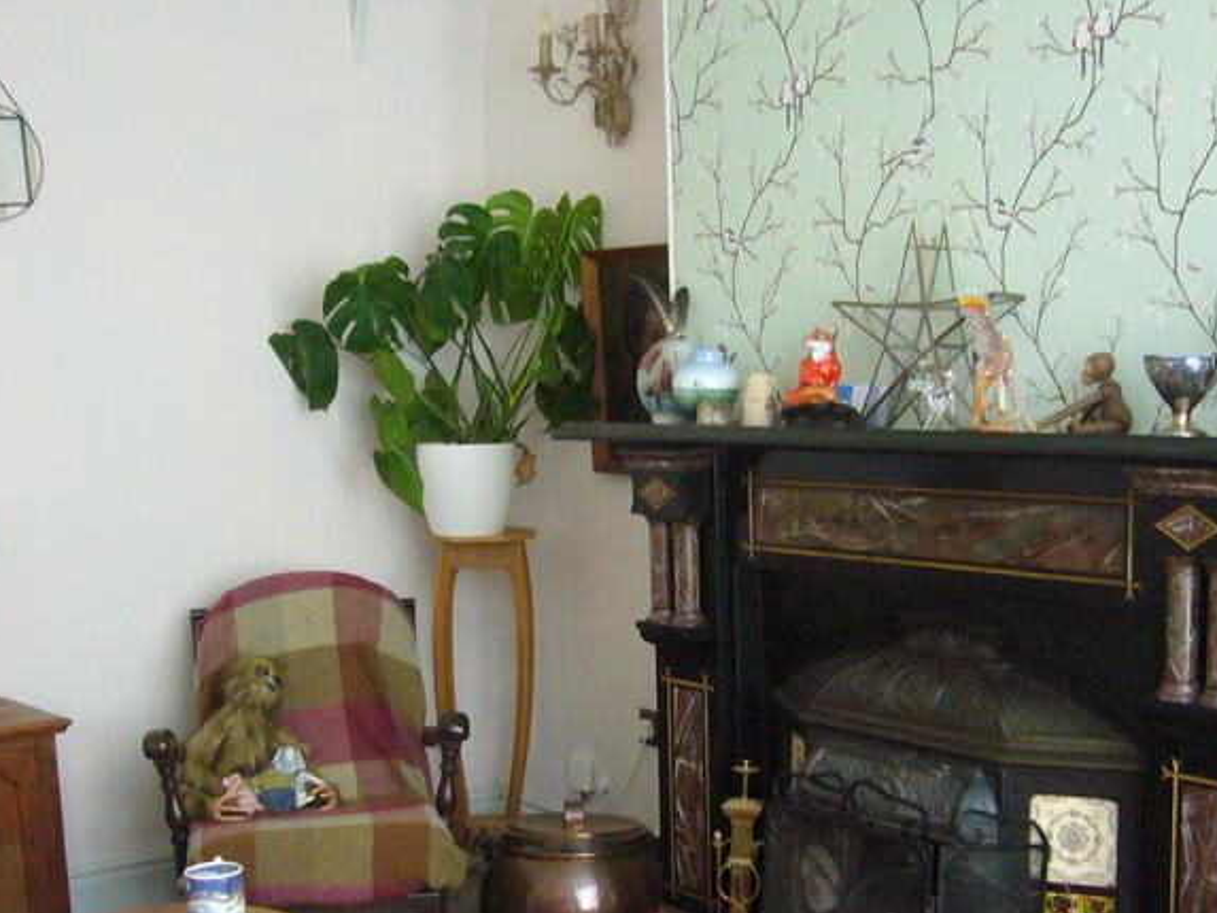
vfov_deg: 28.7
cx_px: 595
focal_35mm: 50
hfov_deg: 38.2
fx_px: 1758
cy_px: 692
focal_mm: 4.6
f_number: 2.8
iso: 250
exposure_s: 1/30
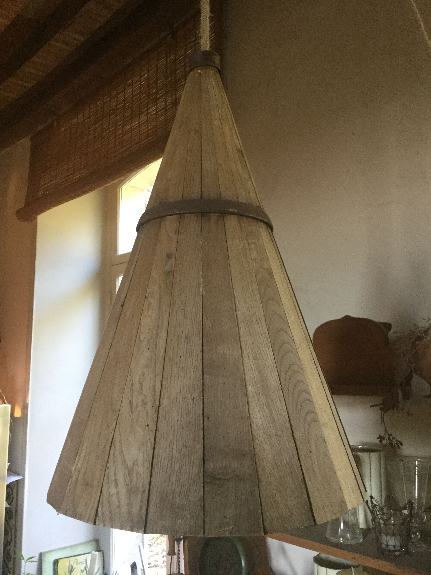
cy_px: 288
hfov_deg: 45.4
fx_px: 515
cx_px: 216
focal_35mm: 31
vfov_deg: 58.4
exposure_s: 1/33
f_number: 2.4
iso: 160
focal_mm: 3.3
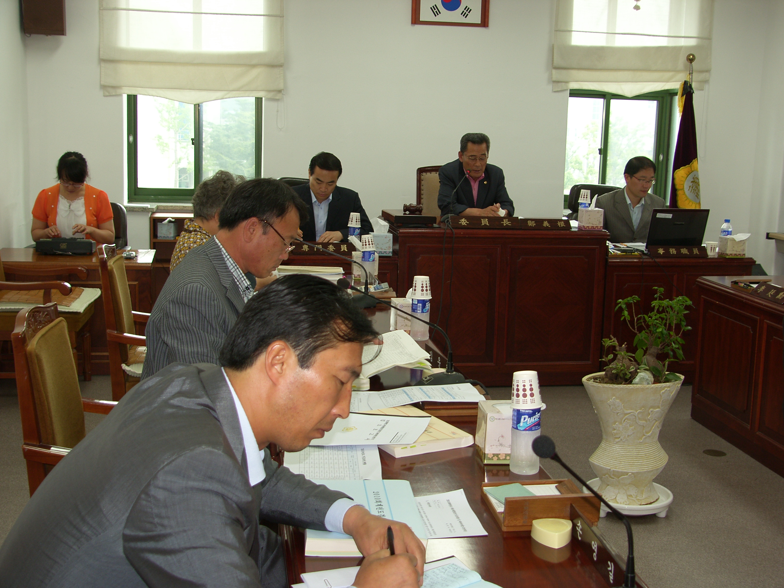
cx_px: 392
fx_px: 1019
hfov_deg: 42.1
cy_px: 294
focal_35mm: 45
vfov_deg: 32.2
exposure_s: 1/50
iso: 50
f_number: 2.5
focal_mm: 11.5
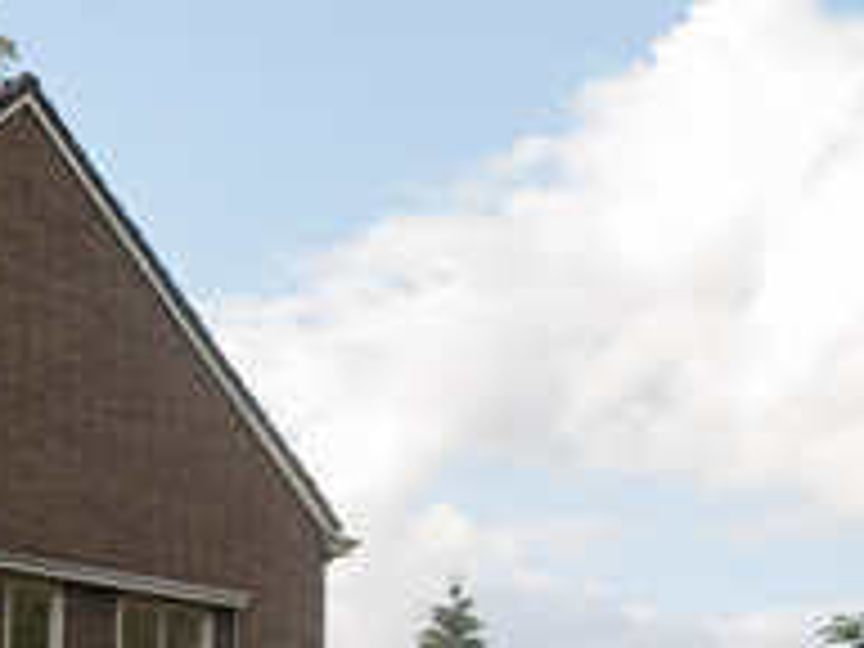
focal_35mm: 98
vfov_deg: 14.8
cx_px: -54
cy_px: 682
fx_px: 2446
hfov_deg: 19.3
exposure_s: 1/80
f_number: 7.1
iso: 100
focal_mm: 26
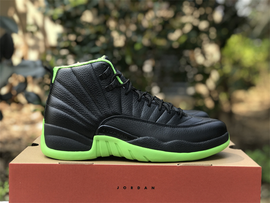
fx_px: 445
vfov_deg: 25.7
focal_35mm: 57
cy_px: 102
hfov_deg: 33.8
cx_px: 135
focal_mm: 6.6
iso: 20
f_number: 2.8
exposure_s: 1/126
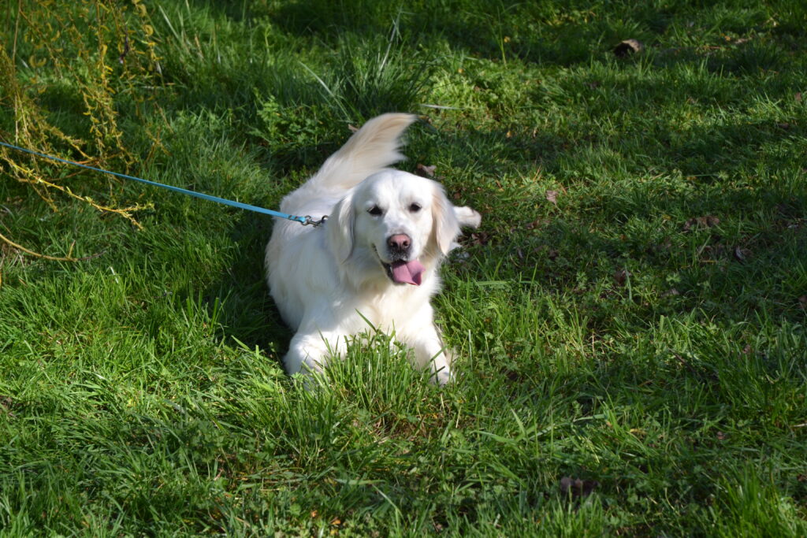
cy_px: 269
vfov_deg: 14.0
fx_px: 2186
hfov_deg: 20.9
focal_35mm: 98
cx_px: 404
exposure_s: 1/500
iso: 220
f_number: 5.6
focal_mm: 65
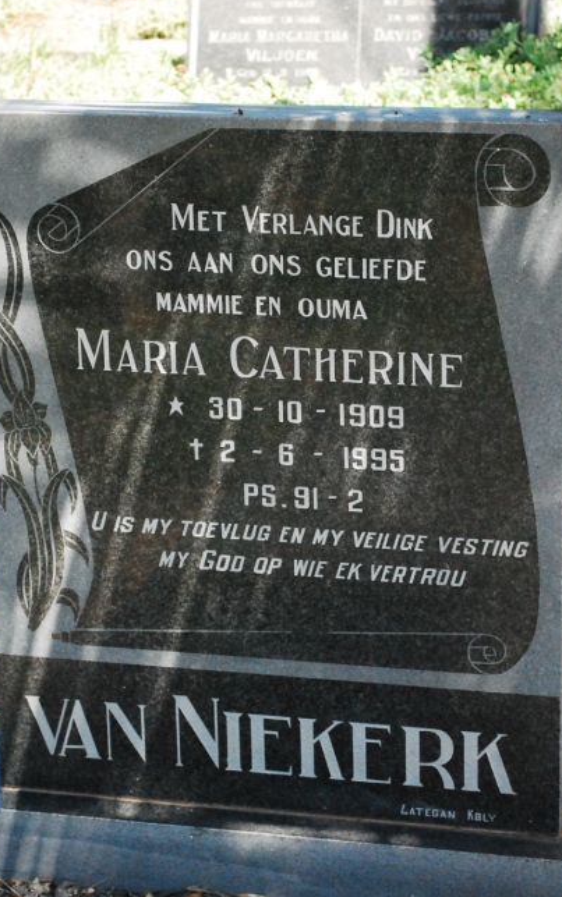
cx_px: 271
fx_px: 2620
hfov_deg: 12.2
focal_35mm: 107
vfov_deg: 19.5
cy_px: 460
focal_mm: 44
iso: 1600
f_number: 5.3
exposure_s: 1/1250
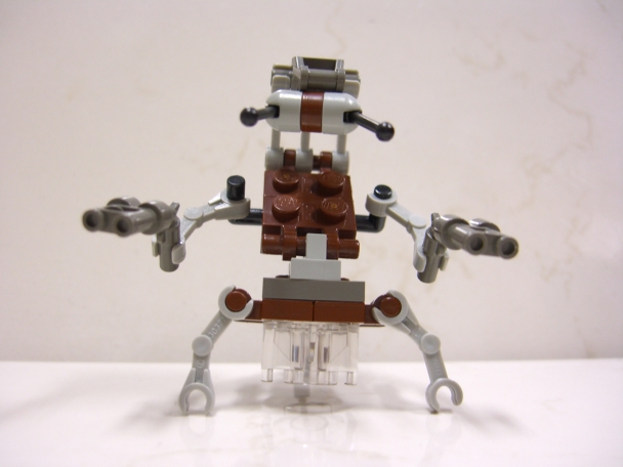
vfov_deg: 37.7
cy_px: 234
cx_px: 312
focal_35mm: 38
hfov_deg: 49.0
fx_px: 684
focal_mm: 7.9
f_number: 2.8
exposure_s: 1/8
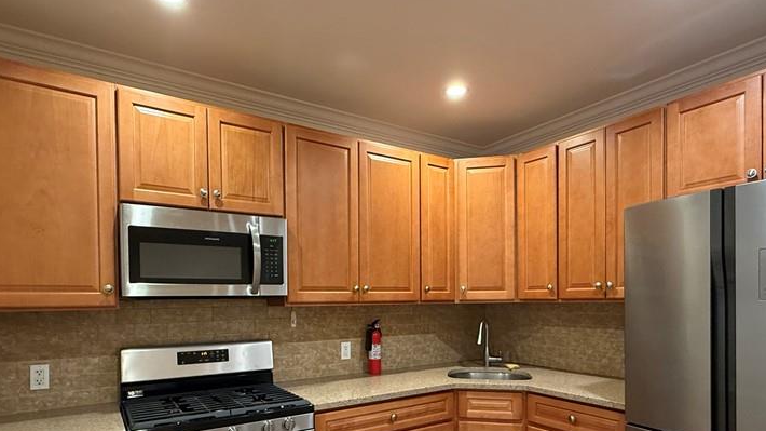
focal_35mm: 22
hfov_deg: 81.2
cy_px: 307
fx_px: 447
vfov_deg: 50.0
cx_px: 391
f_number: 2.2
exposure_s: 1/60
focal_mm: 2.22
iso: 500
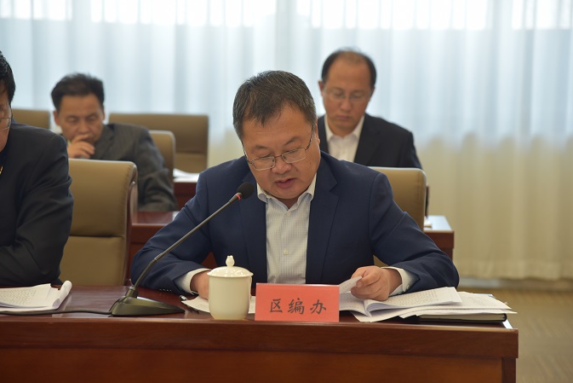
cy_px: 192
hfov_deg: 19.3
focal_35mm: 106
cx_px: 287
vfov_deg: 12.9
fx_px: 1687
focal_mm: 105
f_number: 4.5
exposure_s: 1/80
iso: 400
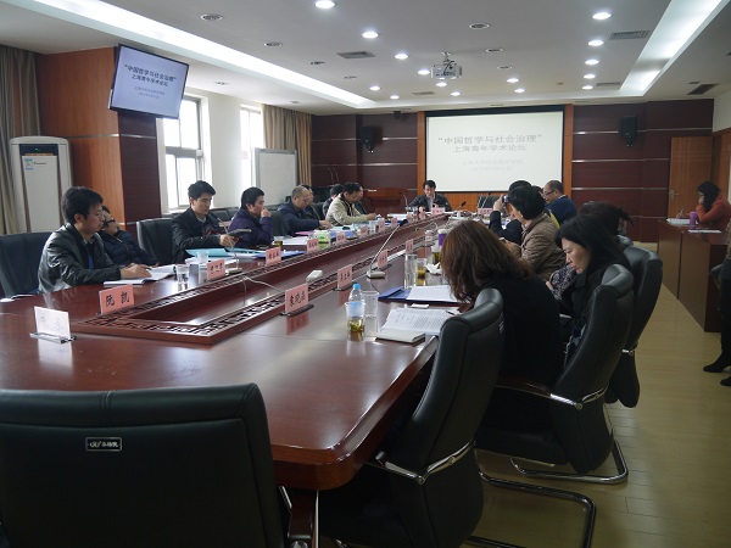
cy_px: 274
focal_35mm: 28
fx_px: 591
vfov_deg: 49.7
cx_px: 366
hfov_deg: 63.4
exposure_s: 1/60
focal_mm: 14
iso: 320
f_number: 3.5
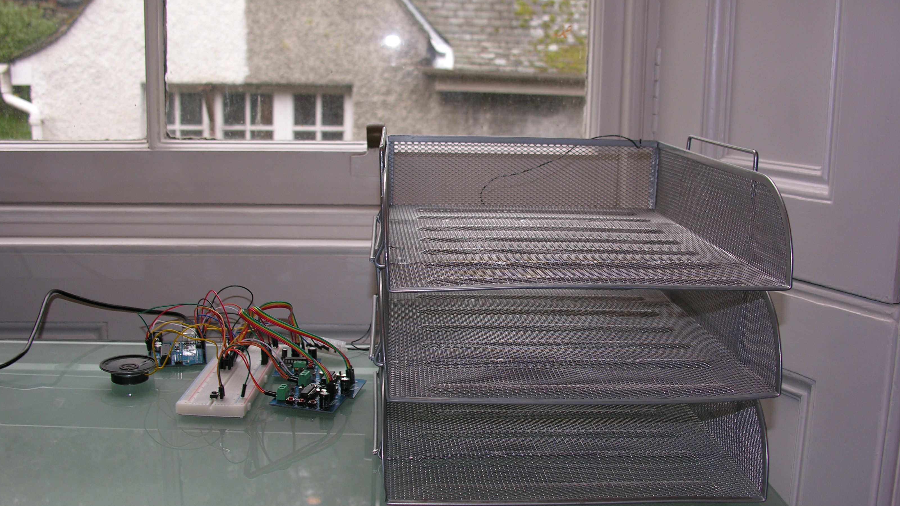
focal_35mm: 41
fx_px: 978
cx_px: 449
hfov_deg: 49.4
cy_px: 301
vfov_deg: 28.9
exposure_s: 1/30
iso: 50
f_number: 2.8
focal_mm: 9.5
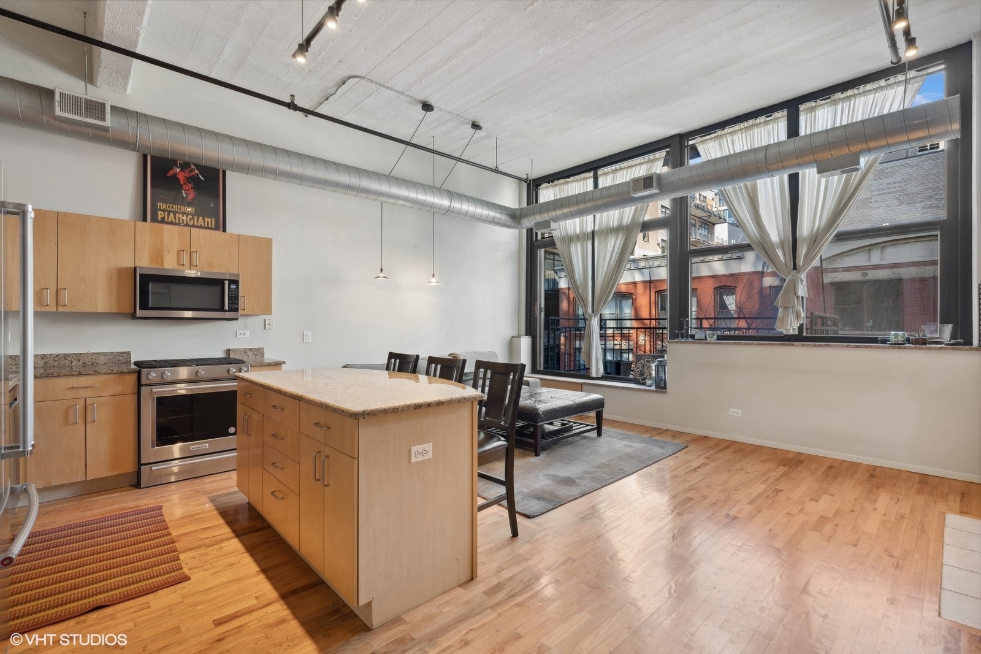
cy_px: 327
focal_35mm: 16
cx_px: 490
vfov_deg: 73.7
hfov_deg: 96.7
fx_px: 436
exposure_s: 1/25
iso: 320
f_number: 7.1
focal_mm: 16
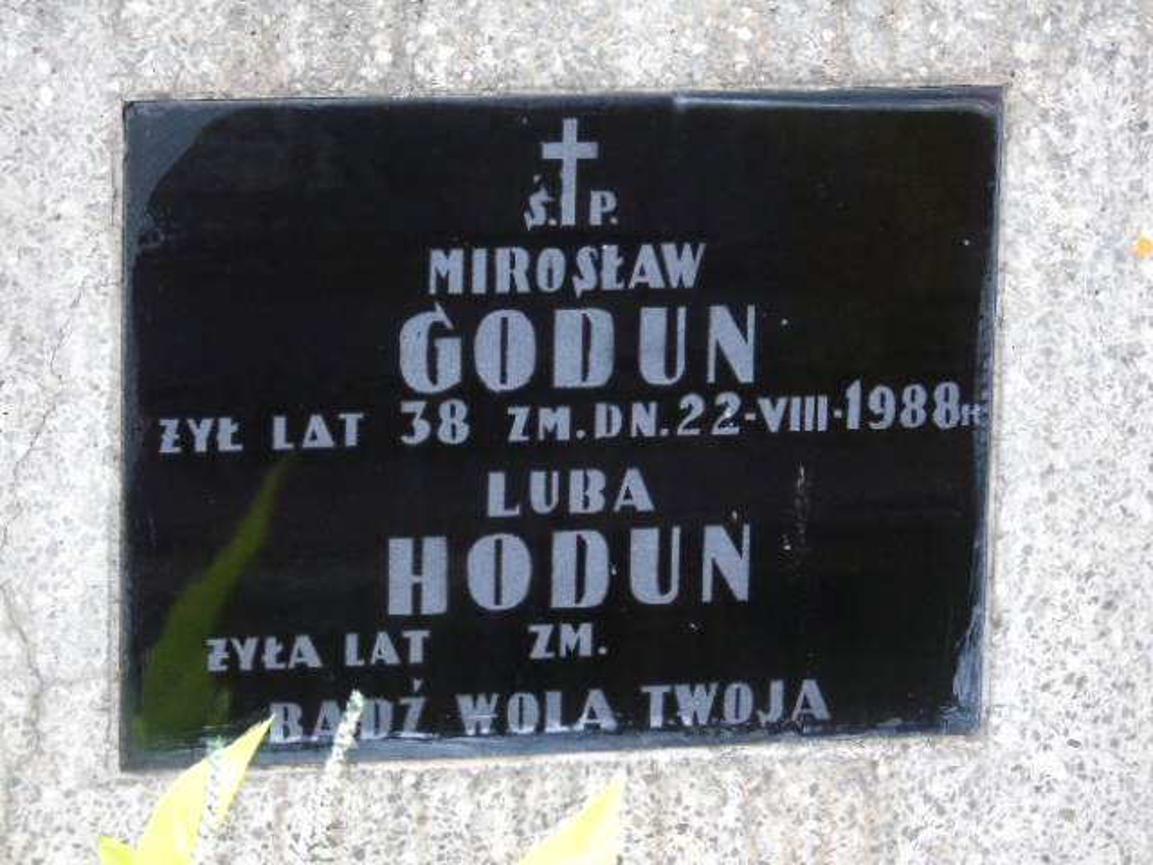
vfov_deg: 8.0
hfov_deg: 10.6
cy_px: 432
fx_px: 6195
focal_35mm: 186
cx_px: 576
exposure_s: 1/60
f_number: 5
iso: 400
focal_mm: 33
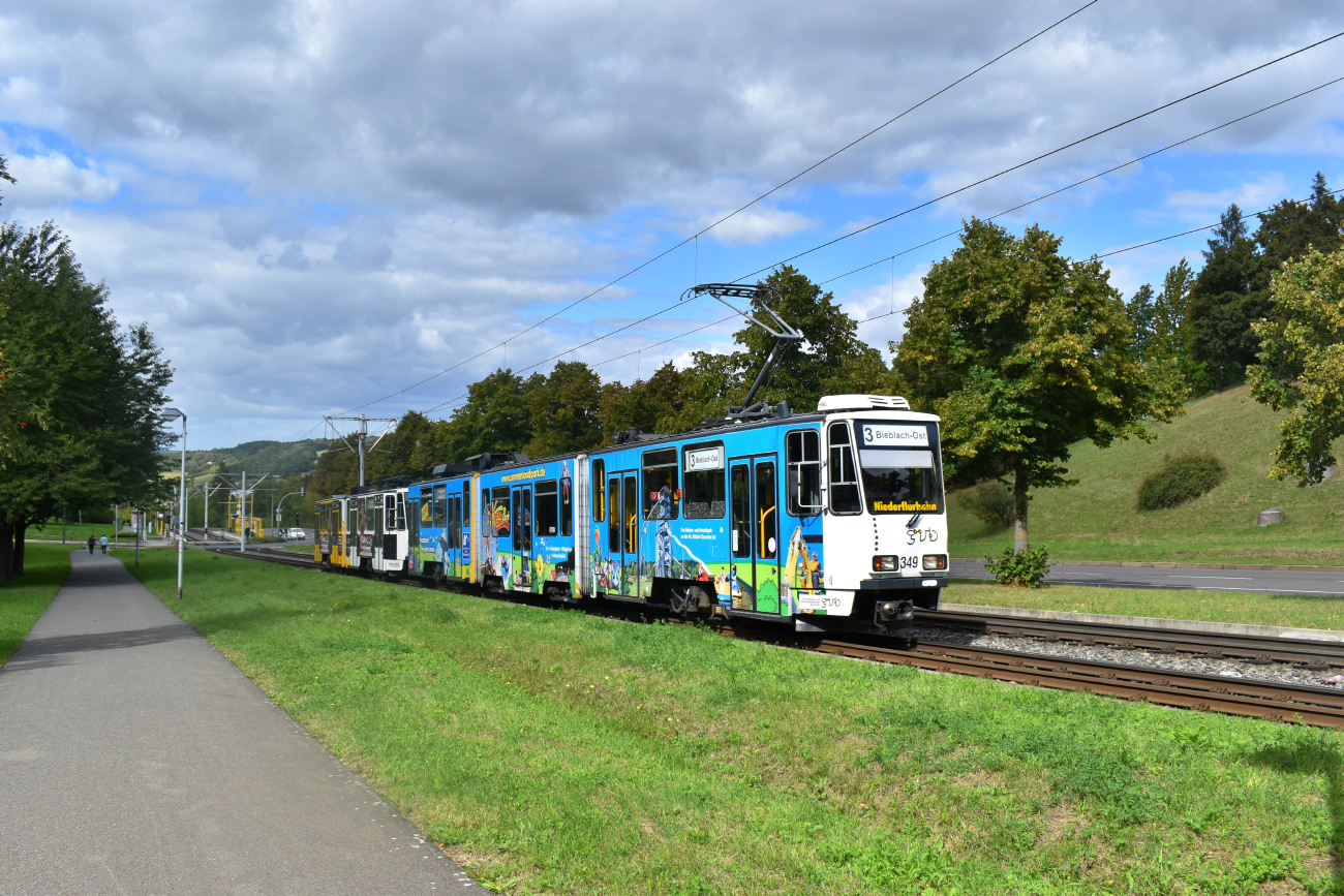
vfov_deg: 40.0
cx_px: 672
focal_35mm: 33
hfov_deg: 57.2
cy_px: 448
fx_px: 1232
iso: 200
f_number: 10
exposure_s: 1/400
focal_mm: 22
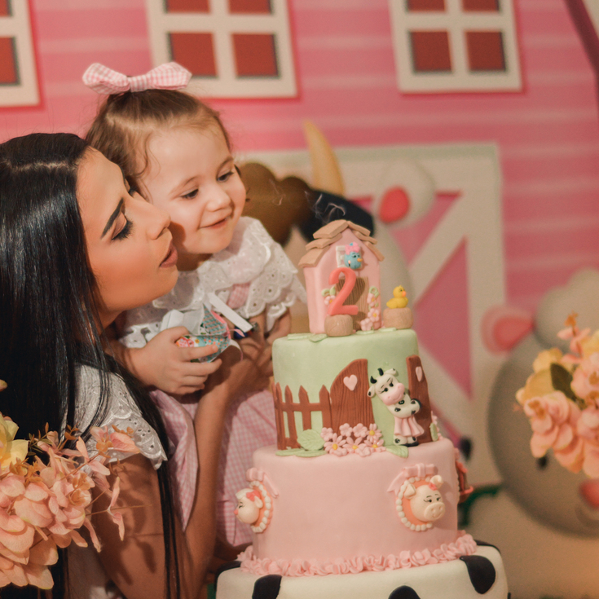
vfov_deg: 16.7
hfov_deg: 16.7
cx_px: 200
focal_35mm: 104
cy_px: 317
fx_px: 2036
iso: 400
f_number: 2
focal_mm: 50
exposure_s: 1/200
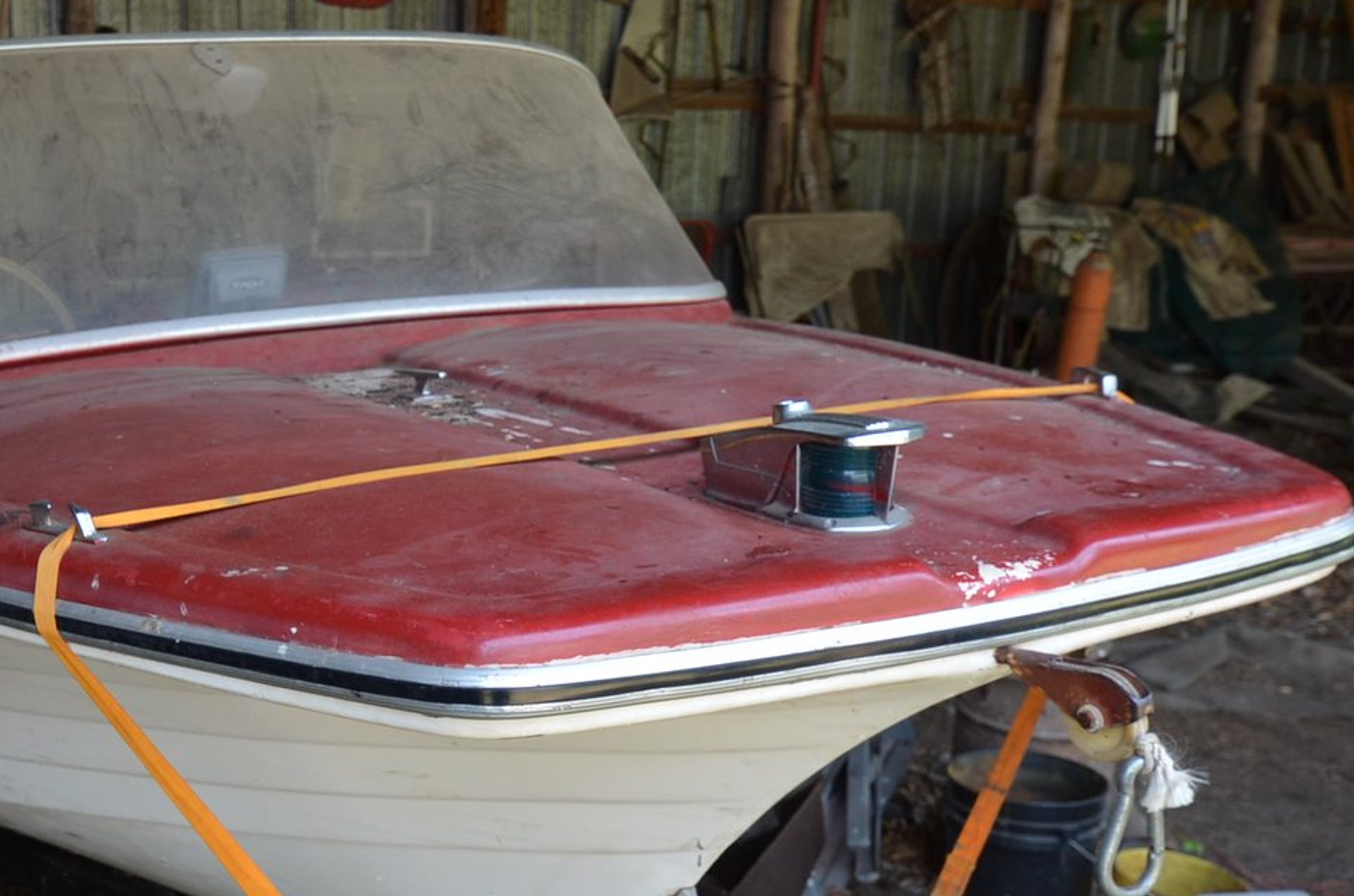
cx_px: 294
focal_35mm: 48
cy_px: 554
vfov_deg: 27.9
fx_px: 1801
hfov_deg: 39.7
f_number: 5.6
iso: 400
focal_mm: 18
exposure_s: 1/125
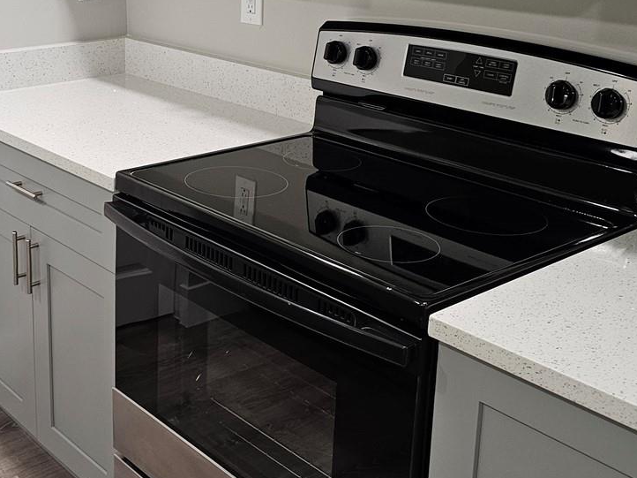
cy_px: 124
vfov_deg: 28.2
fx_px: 938
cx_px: 154
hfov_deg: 36.6
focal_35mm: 51
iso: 200
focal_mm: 6.3
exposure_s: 1/120
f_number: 1.7
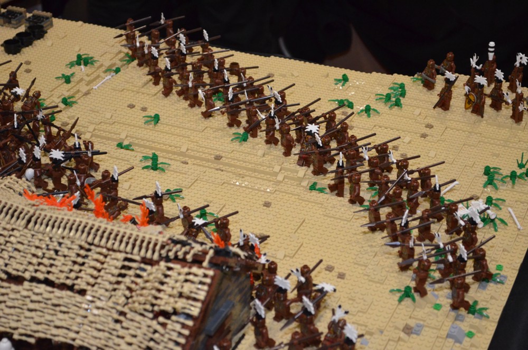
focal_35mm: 75
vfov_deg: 18.1
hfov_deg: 27.0
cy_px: 175
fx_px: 1098
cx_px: 264
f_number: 5.6
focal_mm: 50
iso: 3200
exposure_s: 1/60
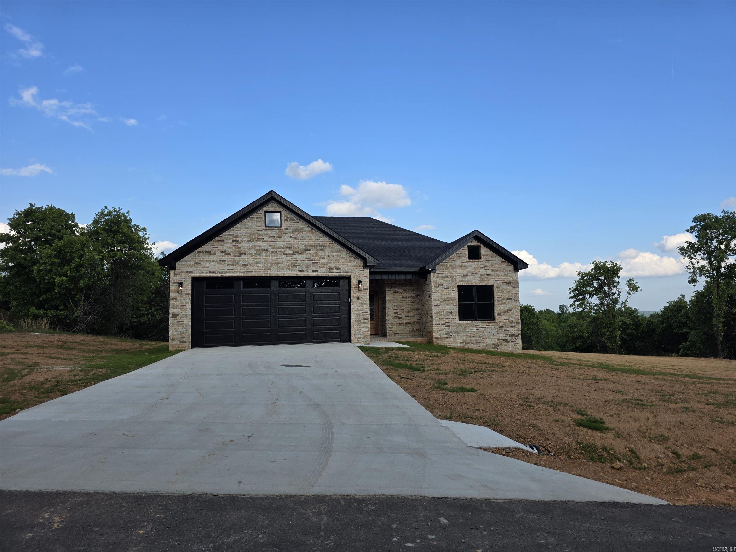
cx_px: 368
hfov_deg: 73.9
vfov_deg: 58.9
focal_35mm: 23
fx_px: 489
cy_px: 276
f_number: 1.7
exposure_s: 1/3409
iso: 80
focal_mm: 6.3
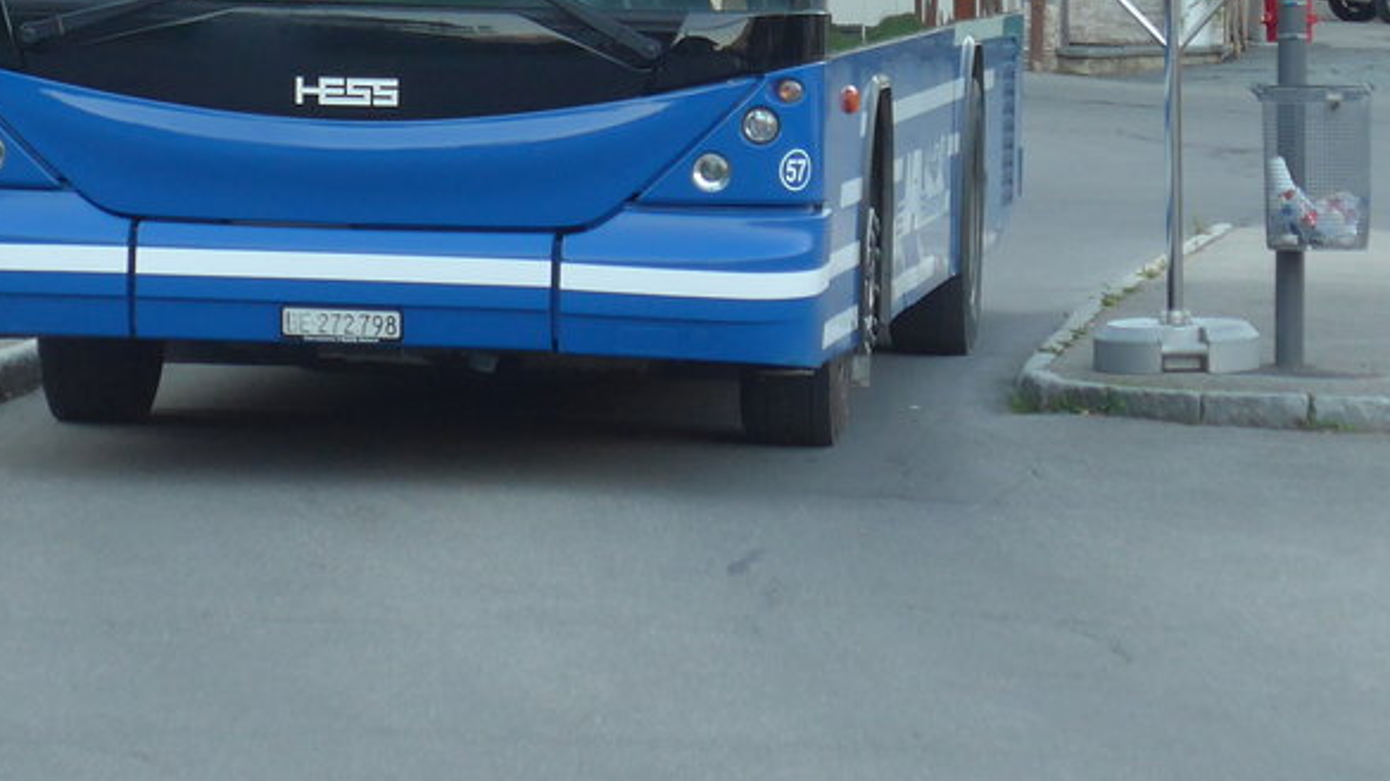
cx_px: 461
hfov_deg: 9.4
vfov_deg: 5.2
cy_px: -273
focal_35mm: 230
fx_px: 8477
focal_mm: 20.4
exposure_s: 1/80
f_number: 4.8
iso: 200
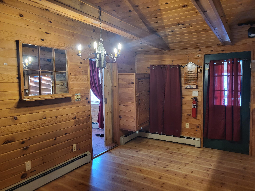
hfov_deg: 67.3
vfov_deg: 53.1
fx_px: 192
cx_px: 128
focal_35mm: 26
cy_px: 96
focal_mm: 5.4
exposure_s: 1/40
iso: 320
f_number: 1.8
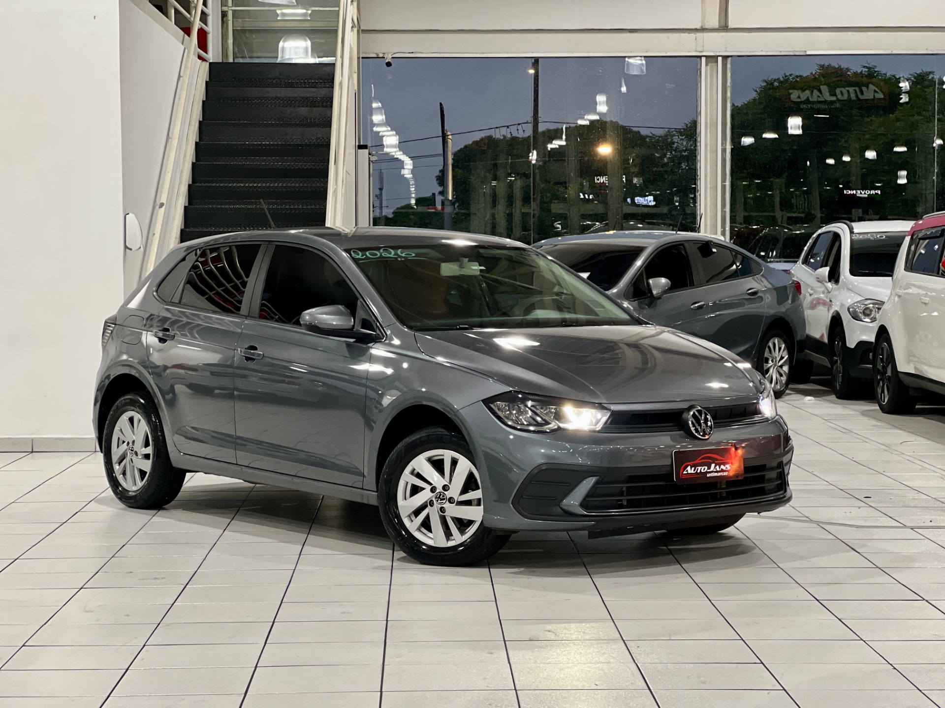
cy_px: 354
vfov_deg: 19.1
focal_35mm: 77
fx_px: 2102
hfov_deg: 25.3
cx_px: 472
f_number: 2.8
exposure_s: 1/30
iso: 320
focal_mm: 9
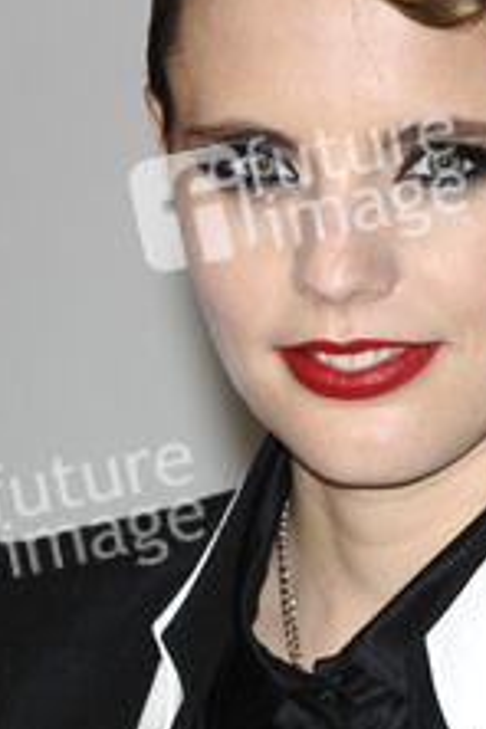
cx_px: 396
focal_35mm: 447
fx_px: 9049
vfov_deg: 4.6
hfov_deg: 3.1
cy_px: 358
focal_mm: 165
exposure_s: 1/160
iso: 320
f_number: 4.5
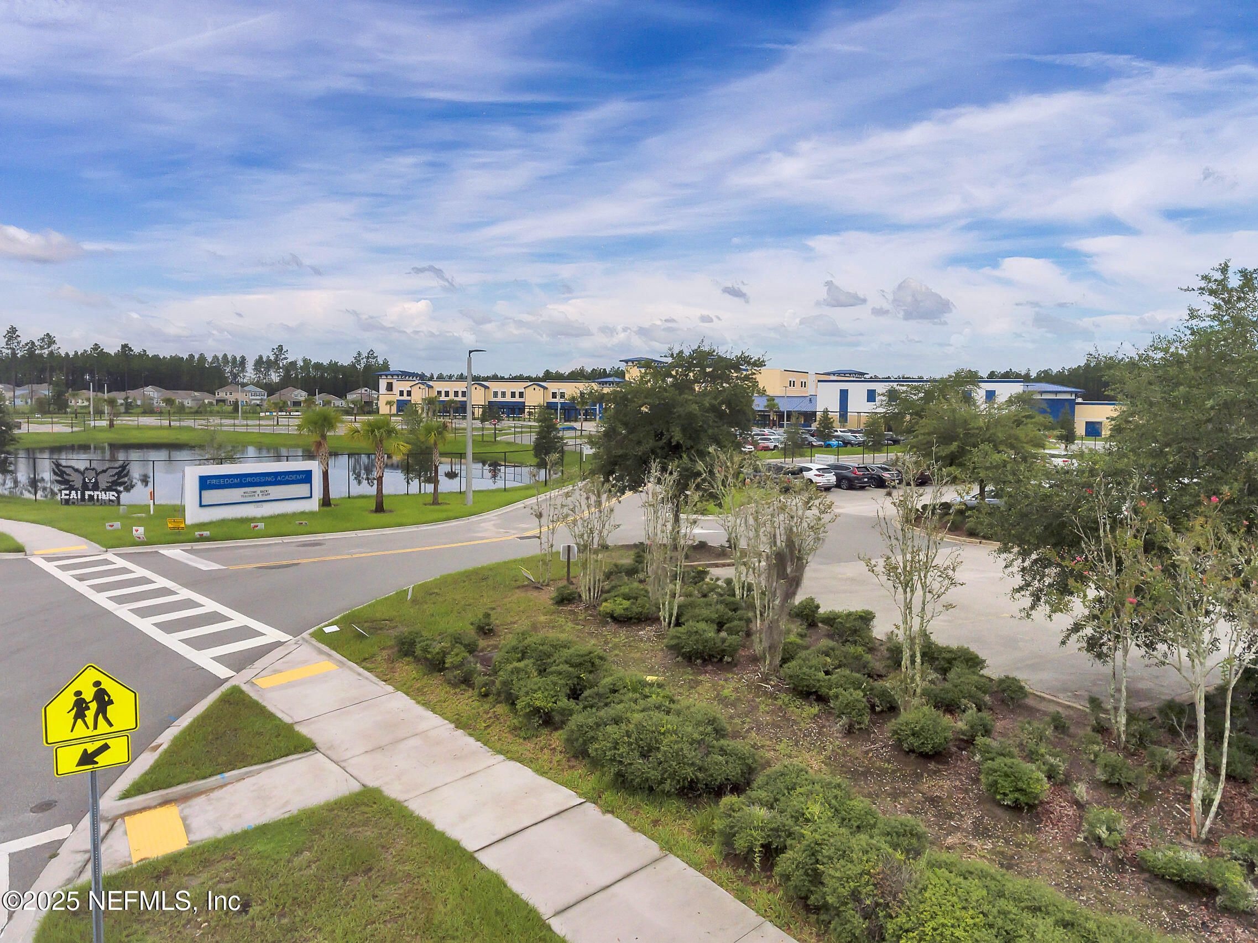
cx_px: 629
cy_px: 472
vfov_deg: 66.0
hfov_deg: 81.7
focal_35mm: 20
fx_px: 727
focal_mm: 3.61
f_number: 2.8
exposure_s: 1/3800
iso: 100
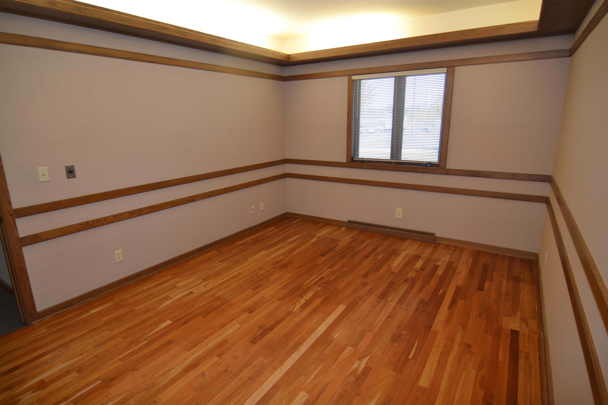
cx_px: 304
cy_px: 202
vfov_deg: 67.4
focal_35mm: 18
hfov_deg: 90.0
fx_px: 304
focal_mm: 12
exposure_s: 1/60
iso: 400
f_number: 4
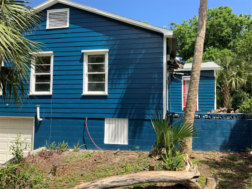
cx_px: 126
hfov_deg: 61.7
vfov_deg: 48.2
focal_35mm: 29
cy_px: 94
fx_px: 211
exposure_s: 1/1015
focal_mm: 3
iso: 16
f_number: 1.8
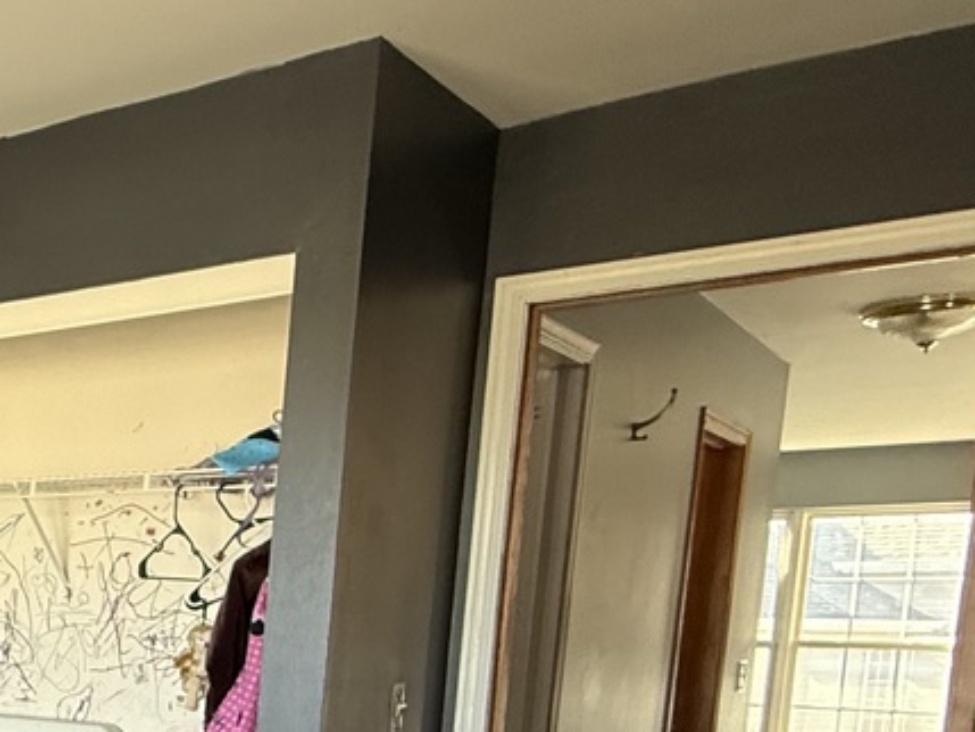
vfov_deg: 28.8
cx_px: -464
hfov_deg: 28.1
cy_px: 746
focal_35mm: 47
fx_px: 1324
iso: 320
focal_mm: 2.22
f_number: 2.2
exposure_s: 1/99
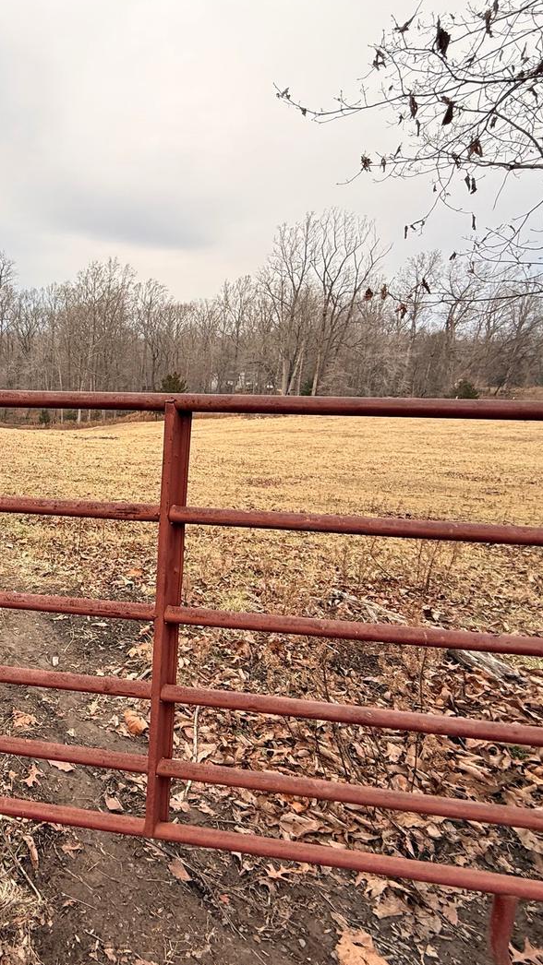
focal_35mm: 21
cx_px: 42
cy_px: 473
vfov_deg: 83.8
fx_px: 538
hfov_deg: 47.5
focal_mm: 2.22
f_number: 2.2
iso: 64
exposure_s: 1/111
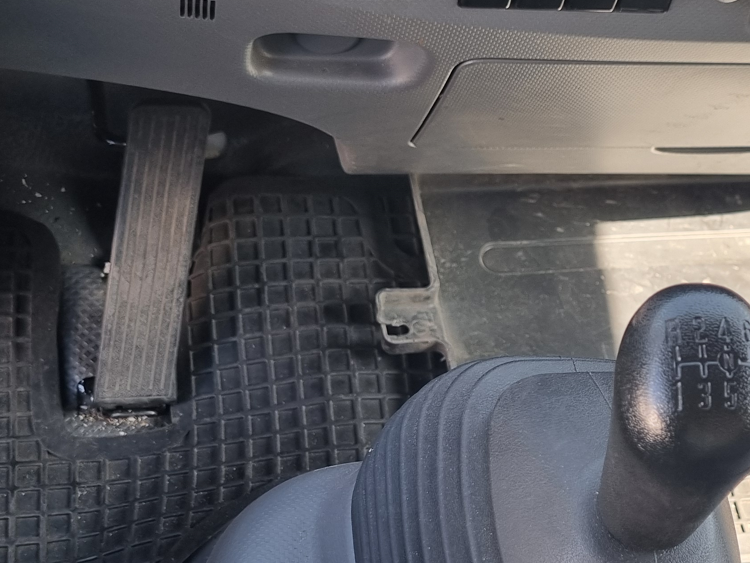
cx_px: 621
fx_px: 1343
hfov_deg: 30.3
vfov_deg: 23.6
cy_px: 335
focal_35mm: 62
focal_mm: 5.4
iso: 50
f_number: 1.8
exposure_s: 1/100
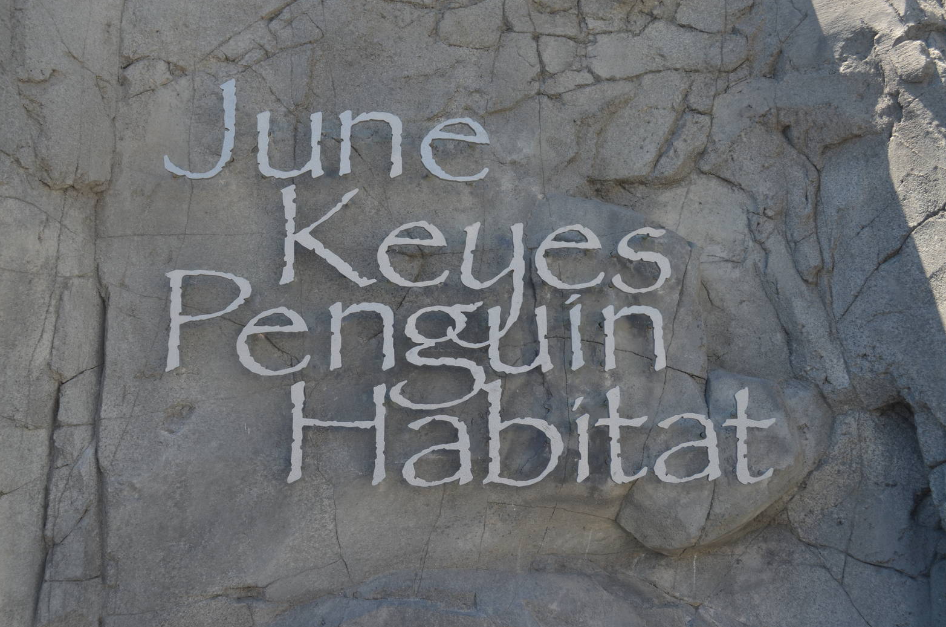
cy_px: 317
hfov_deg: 42.8
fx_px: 1206
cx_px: 470
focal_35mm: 46
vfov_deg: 29.1
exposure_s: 1/160
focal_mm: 30
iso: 200
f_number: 6.3
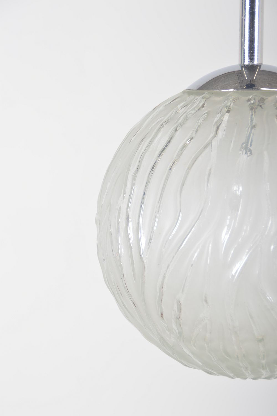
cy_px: 208
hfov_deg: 9.6
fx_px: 1648
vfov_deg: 14.4
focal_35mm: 142
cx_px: 138
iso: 100
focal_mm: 95
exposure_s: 1/160
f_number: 7.1
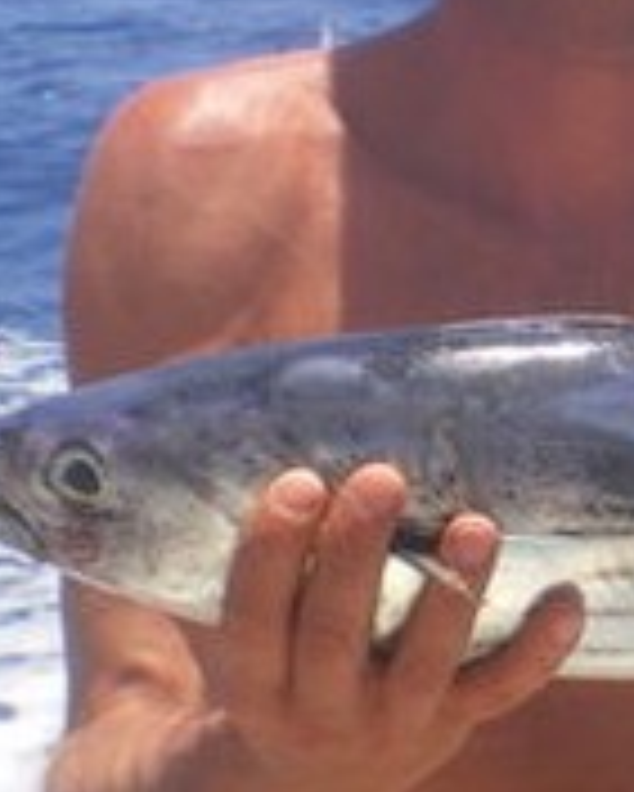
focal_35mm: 126
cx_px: 742
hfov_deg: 12.0
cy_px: 351
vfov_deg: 15.3
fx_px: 2953
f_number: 4.6
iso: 50
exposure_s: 1/400
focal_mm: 6.3
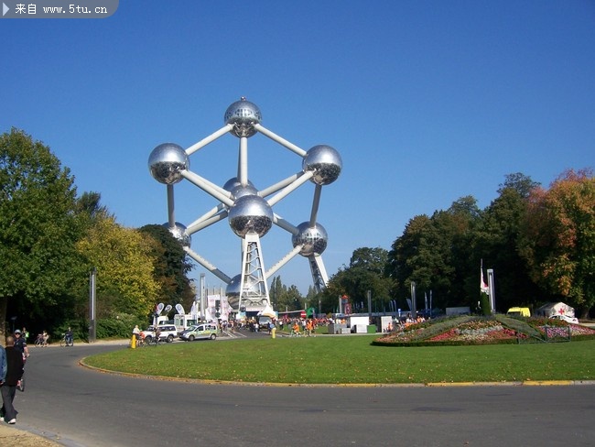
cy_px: 224
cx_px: 298
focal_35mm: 36
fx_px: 619
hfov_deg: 51.3
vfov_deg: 39.7
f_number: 4.5
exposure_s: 1/640
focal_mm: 6
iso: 80
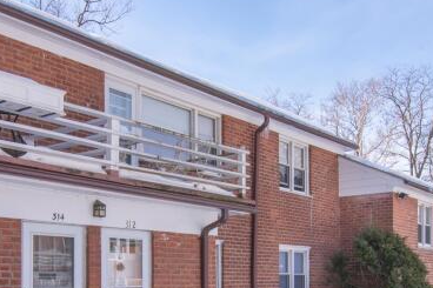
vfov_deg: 27.5
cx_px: 192
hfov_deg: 41.9
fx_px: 565
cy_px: 266
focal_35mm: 47
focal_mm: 16
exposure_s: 1/160
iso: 640
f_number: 16
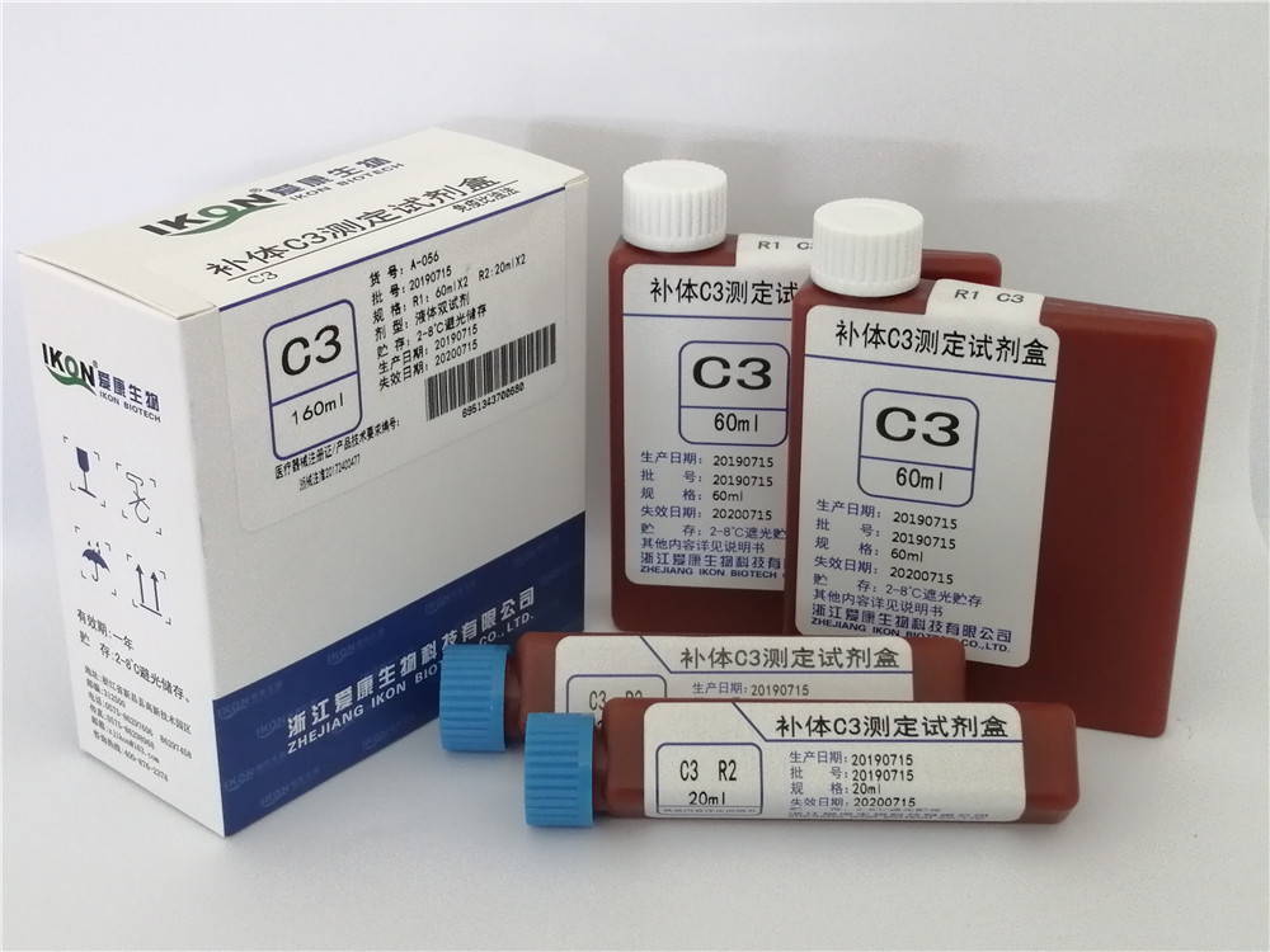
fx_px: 1908
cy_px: 476
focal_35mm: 52
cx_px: 635
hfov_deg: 36.8
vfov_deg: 28.0
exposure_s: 1/30
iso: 125
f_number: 1.8
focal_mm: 3.64
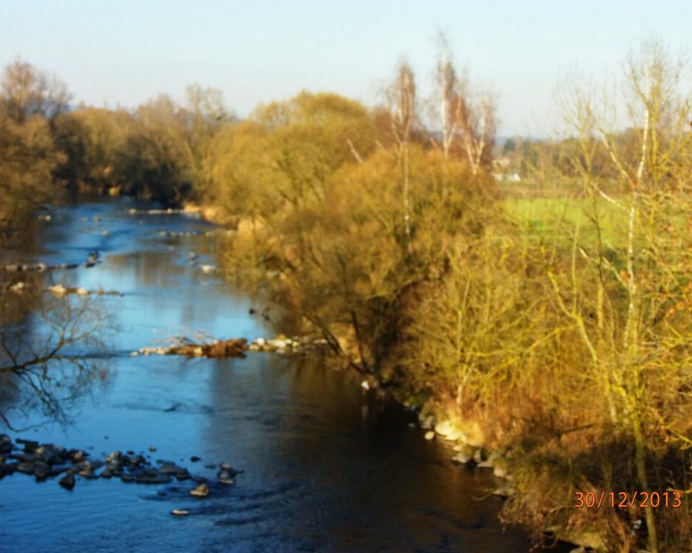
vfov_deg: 19.9
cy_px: 279
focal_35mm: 77
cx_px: 353
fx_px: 1577
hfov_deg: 24.8
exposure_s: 1/400
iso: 100
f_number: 4.2
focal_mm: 13
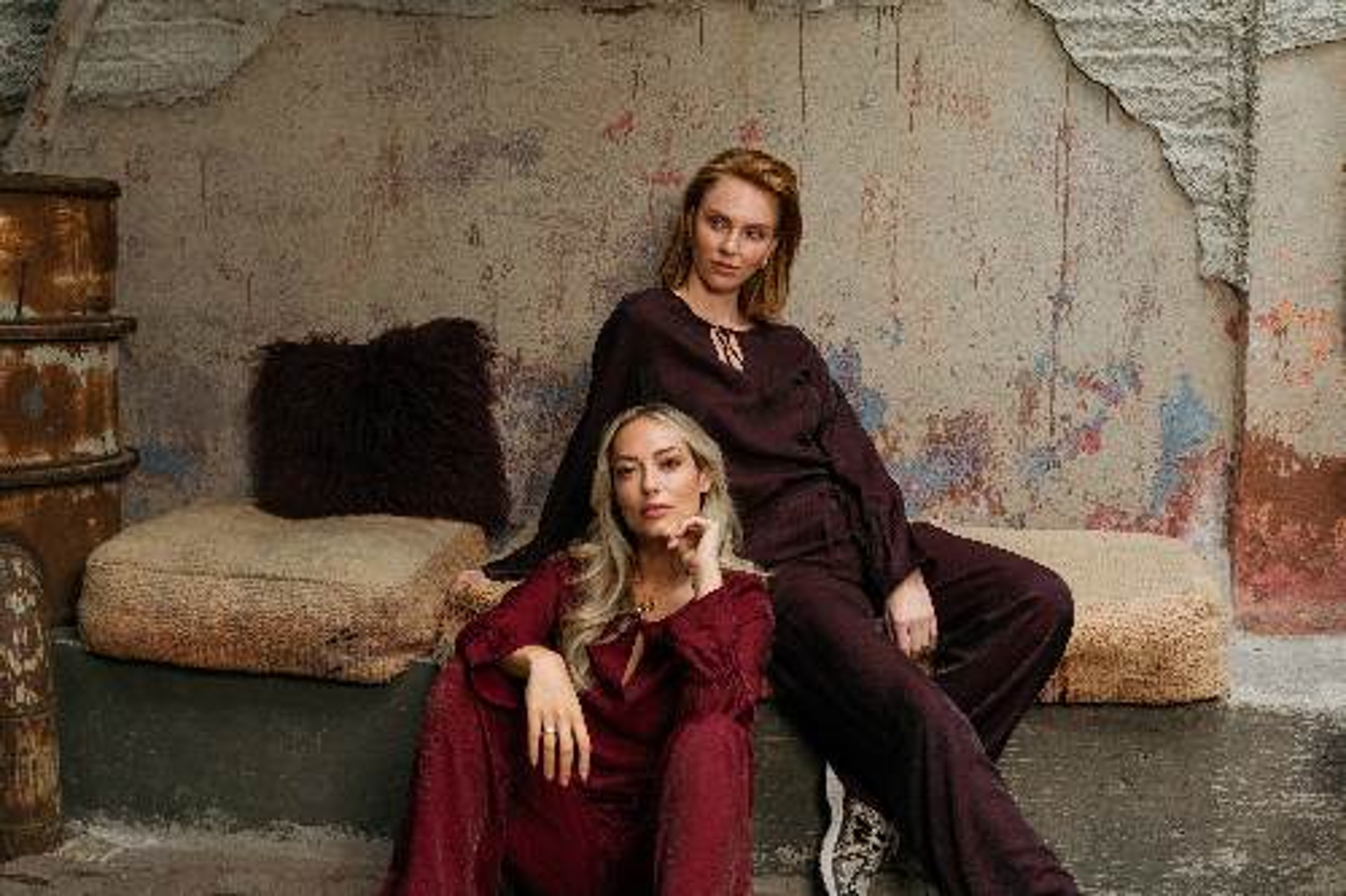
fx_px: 1644
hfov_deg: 44.5
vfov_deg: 30.5
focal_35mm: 44
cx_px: 673
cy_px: 448
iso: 640
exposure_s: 1/200
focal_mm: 44
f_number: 5.6
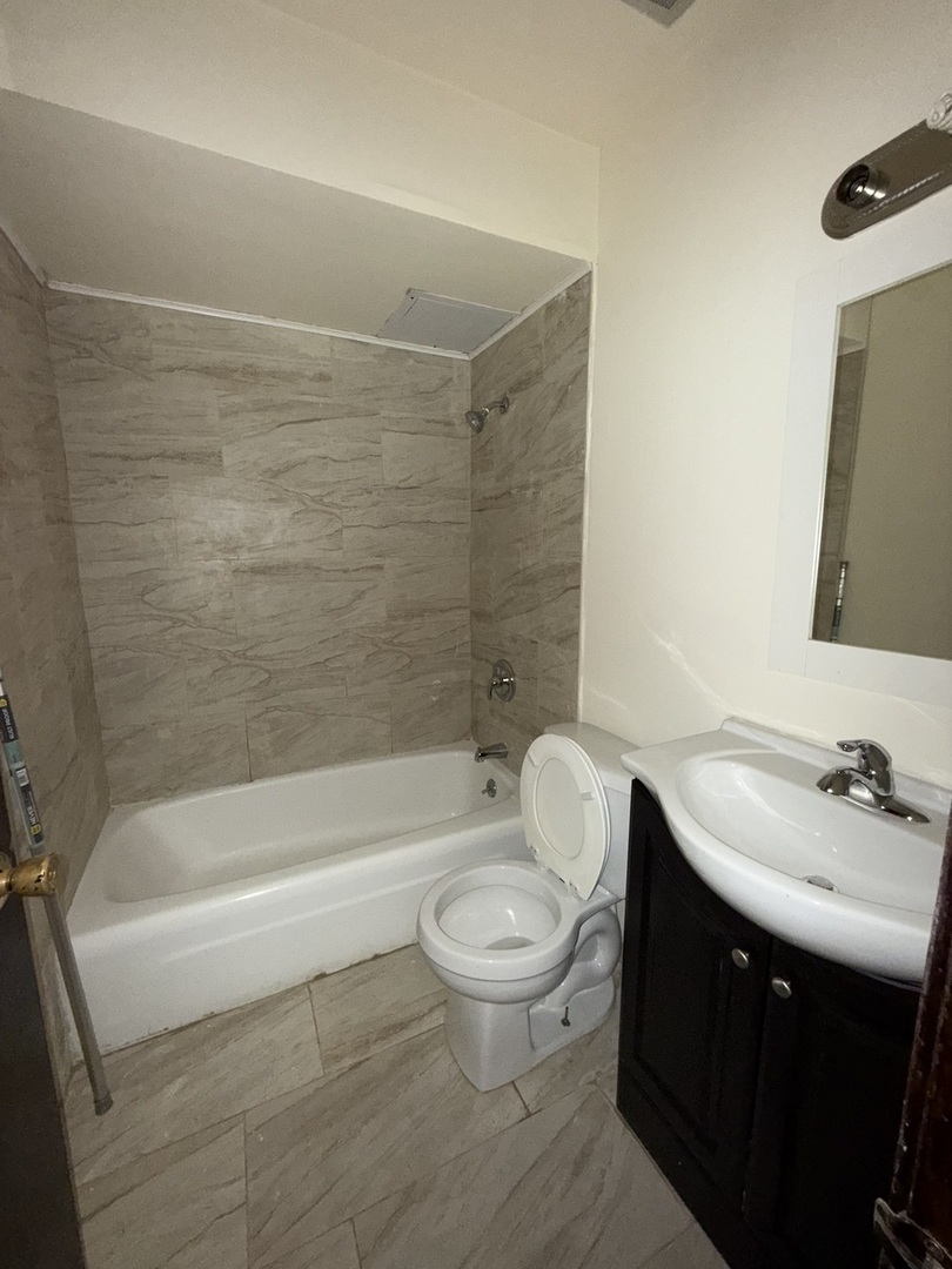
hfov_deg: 85.7
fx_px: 513
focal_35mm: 14
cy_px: 634
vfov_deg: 102.1
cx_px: 476
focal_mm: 2.22
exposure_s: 1/31
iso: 160
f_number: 2.2
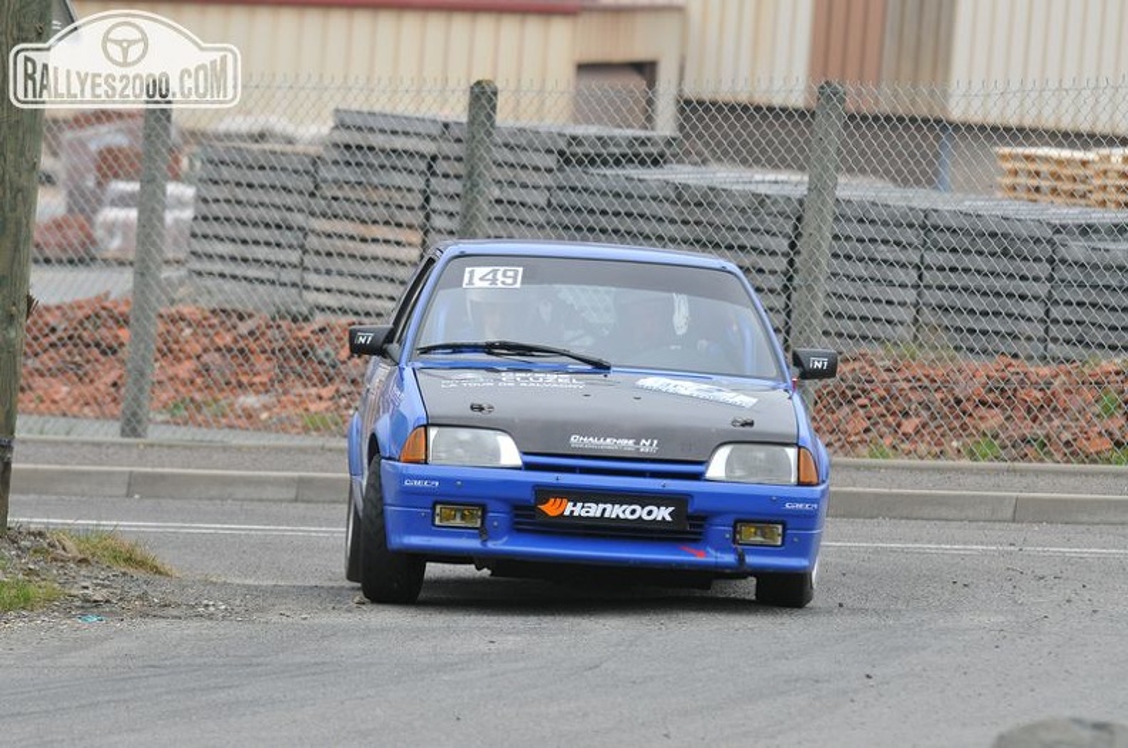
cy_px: 374
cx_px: 564
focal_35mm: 315
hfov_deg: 6.6
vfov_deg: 4.3
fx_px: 9852
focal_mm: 210
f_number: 6.3
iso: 800
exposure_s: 1/800
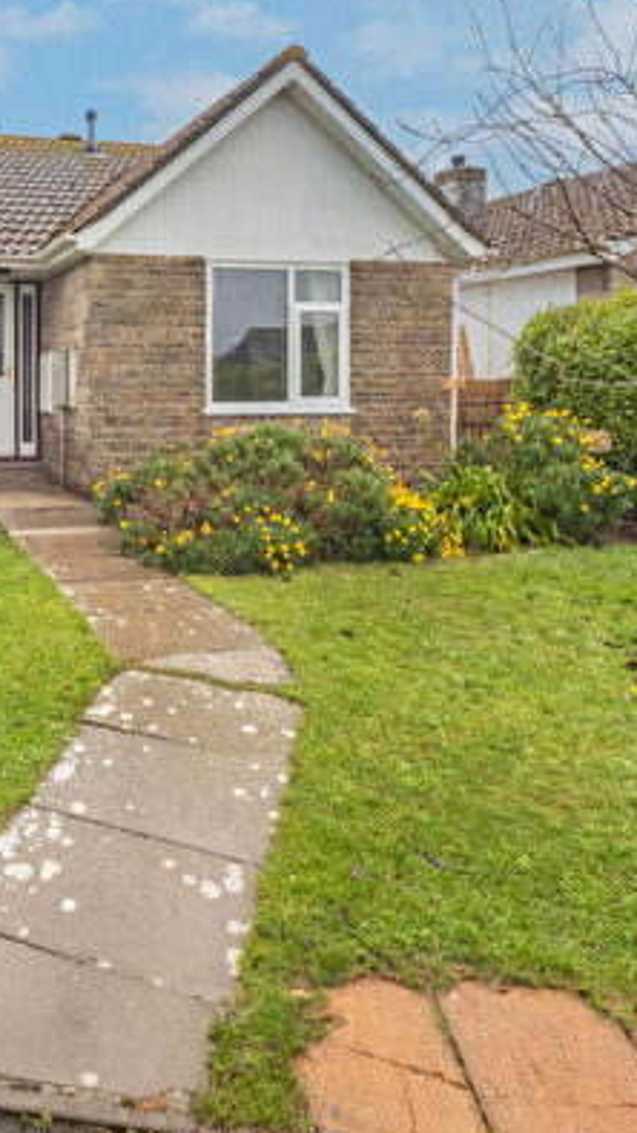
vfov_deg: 68.2
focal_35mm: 27
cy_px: 389
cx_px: 22
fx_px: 811
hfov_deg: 38.7
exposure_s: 1/200
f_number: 8
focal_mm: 7
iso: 250
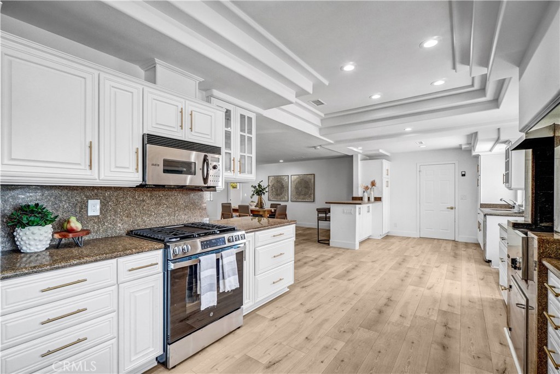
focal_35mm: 15
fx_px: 233
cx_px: 280
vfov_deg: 77.3
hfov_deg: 100.4
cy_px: 187
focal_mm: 10
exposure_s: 1/10
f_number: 11
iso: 400
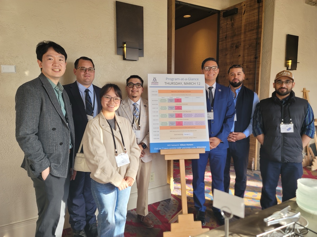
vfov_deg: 54.9
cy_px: 118
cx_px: 158
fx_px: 229
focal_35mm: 25
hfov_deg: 69.4
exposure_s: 1/120
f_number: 1.8
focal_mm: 7
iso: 64
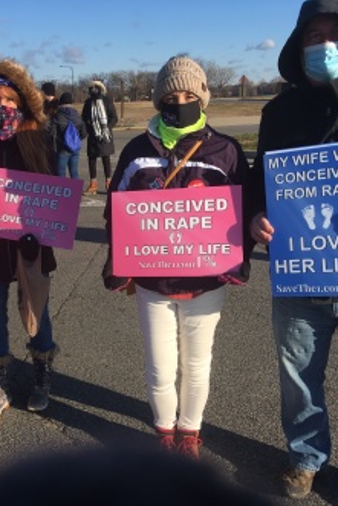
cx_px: 96
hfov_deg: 32.2
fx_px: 577
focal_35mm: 41
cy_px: 256
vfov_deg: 47.4
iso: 25
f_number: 2.2
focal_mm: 4.15
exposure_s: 1/1479
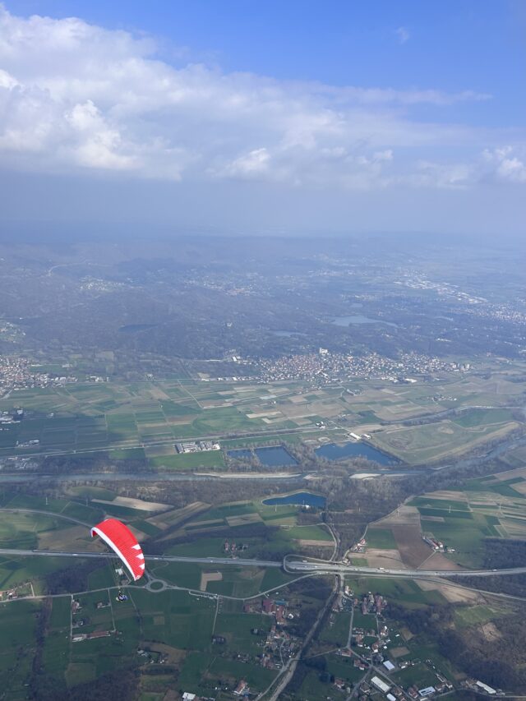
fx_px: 527
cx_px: 263
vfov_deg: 67.3
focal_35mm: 26
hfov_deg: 53.1
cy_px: 350
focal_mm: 5.7
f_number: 1.5
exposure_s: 1/4274
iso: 50
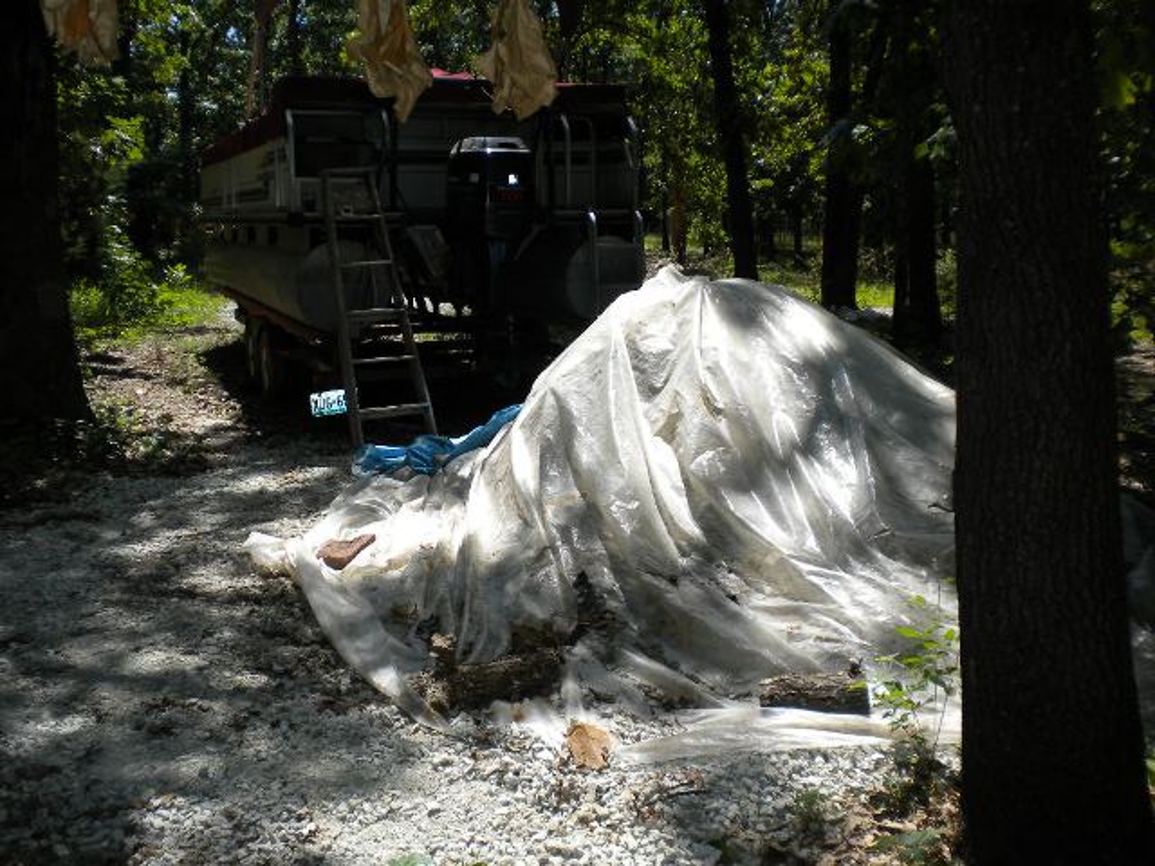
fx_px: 1168
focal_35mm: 35
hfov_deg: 52.6
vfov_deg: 40.7
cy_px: 433
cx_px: 578
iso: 80
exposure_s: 1/507
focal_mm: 6.3
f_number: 4.6
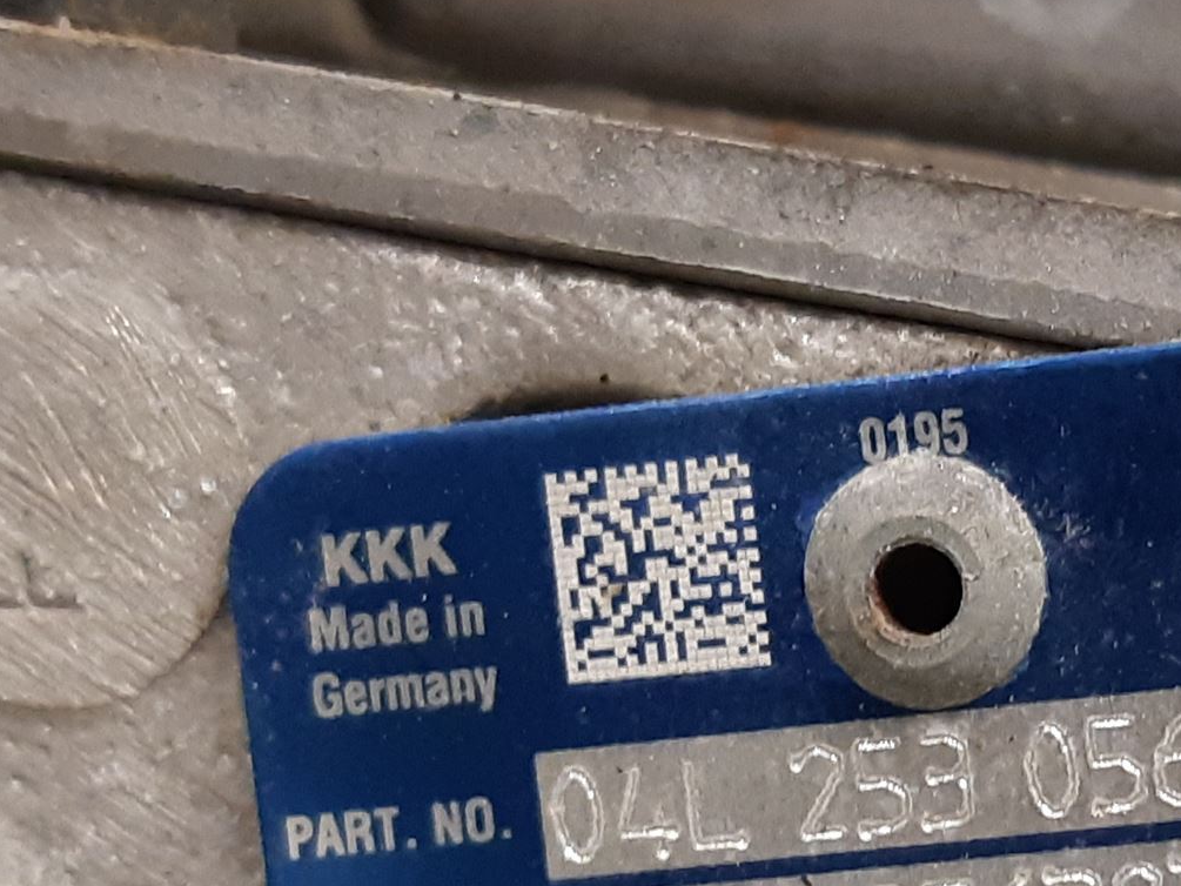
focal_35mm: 53
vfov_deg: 26.4
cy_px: 831
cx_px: 1008
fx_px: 1808
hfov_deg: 34.6
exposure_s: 1/50
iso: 250
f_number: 1.7
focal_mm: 3.93
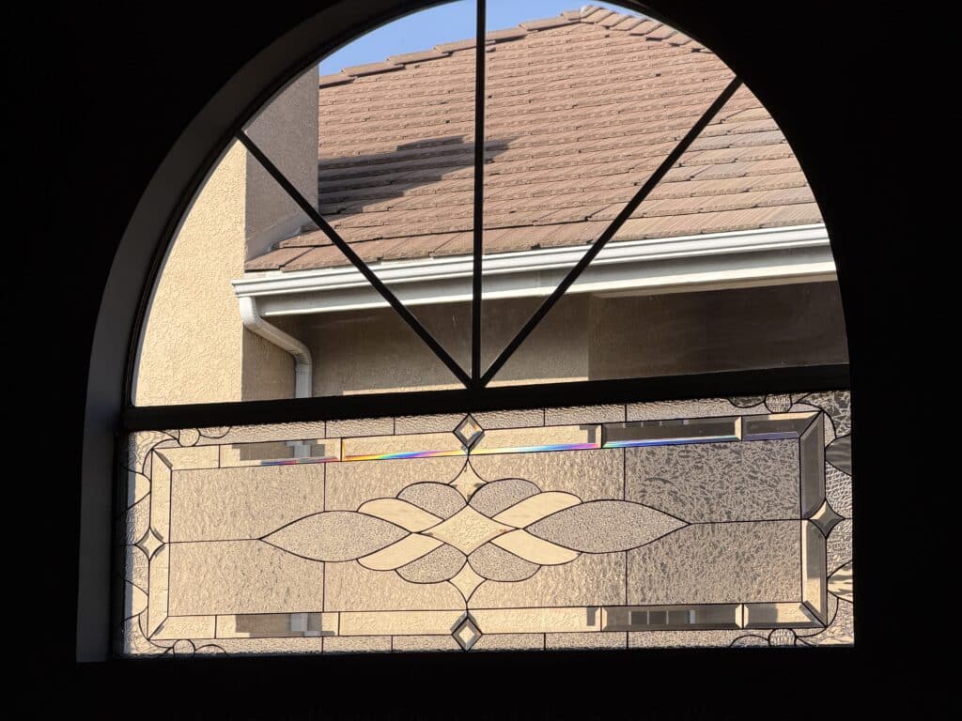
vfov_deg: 14.8
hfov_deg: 19.6
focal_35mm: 100
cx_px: 481
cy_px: 360
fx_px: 2779
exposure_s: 1/631
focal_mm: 16.89
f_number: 2.8
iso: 32
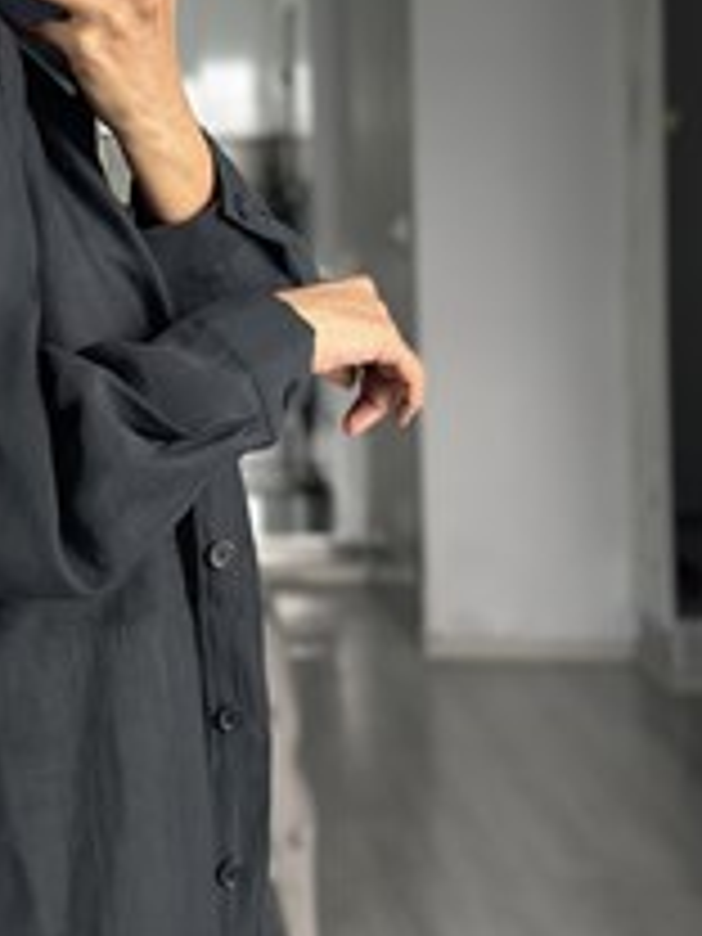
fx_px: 3164
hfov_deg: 12.5
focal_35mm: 117
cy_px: 360
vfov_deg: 16.8
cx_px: 18
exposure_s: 1/64
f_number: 1.78
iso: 125
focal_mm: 6.86
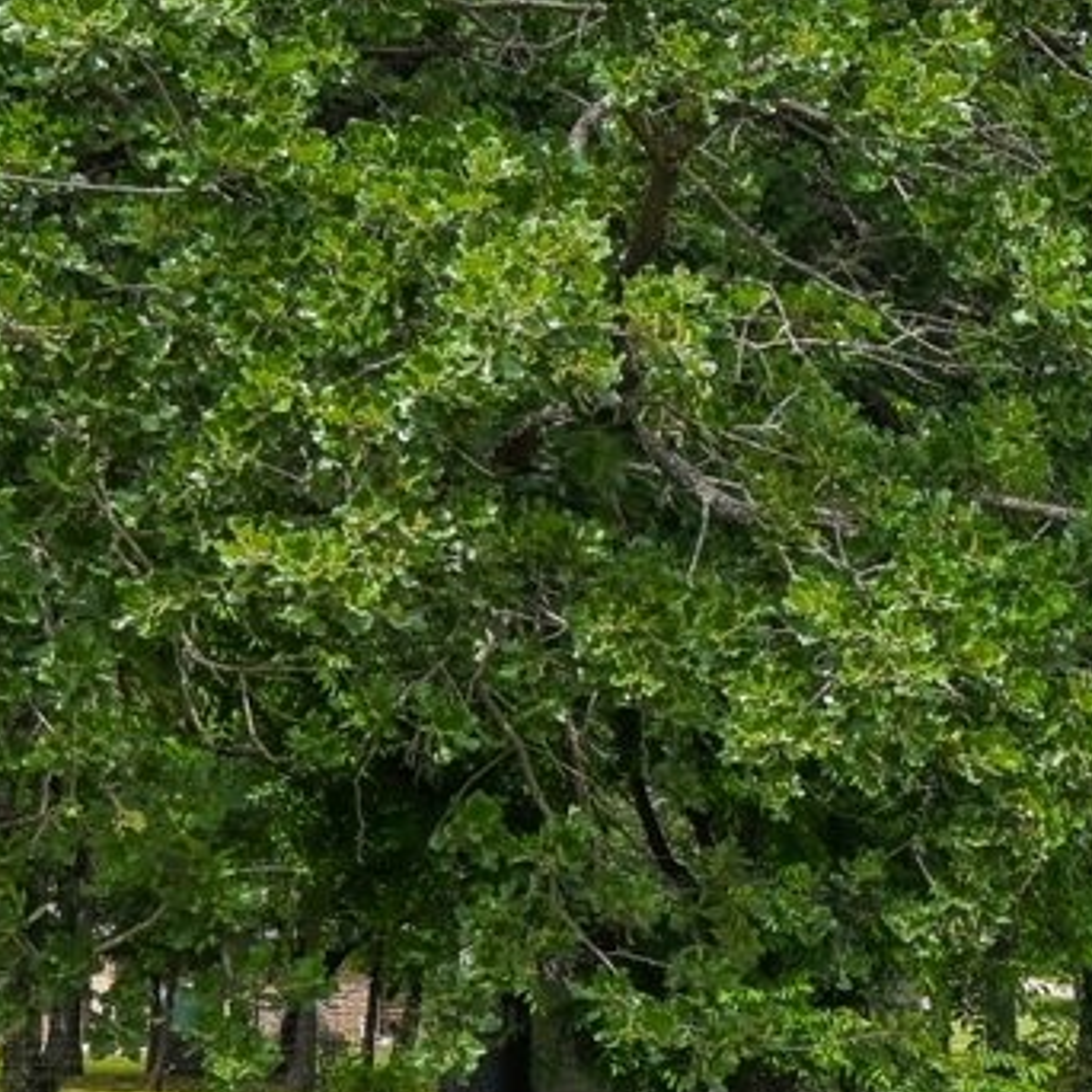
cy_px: 819
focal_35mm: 107
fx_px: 3819
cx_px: 1648
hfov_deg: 15.1
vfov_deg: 16.2
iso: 400
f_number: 8
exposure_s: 1/800
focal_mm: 21
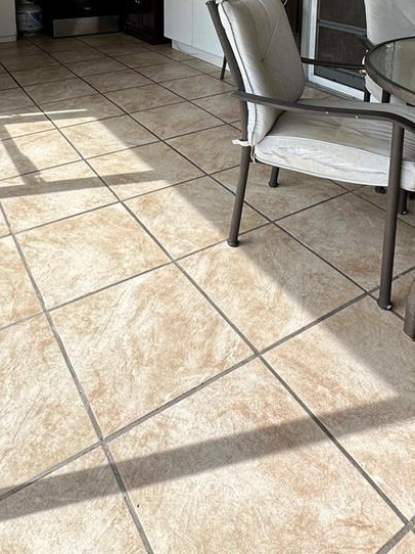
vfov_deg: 48.6
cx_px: 176
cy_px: 7
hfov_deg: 45.3
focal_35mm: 31
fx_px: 496
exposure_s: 1/287
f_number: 2.2
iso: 40
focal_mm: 2.22
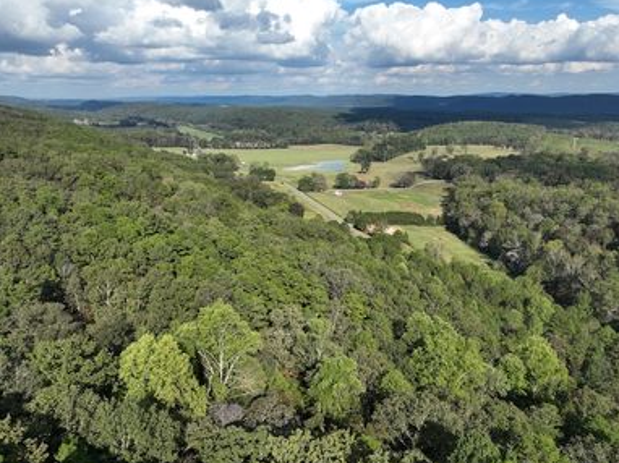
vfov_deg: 51.3
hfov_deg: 65.3
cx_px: 321
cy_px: 230
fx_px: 483
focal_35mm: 27
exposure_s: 1/2000
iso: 110
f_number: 2.8
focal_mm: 12.29
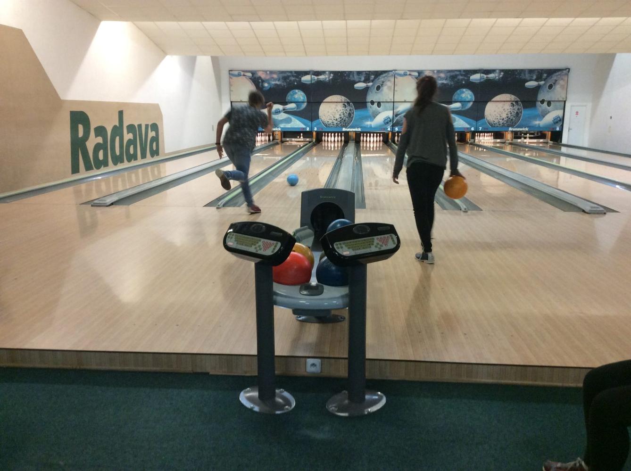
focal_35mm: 32
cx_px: 316
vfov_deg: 44.0
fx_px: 582
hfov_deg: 56.9
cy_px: 236
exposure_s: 1/25
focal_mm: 3.3
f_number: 2.4
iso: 125
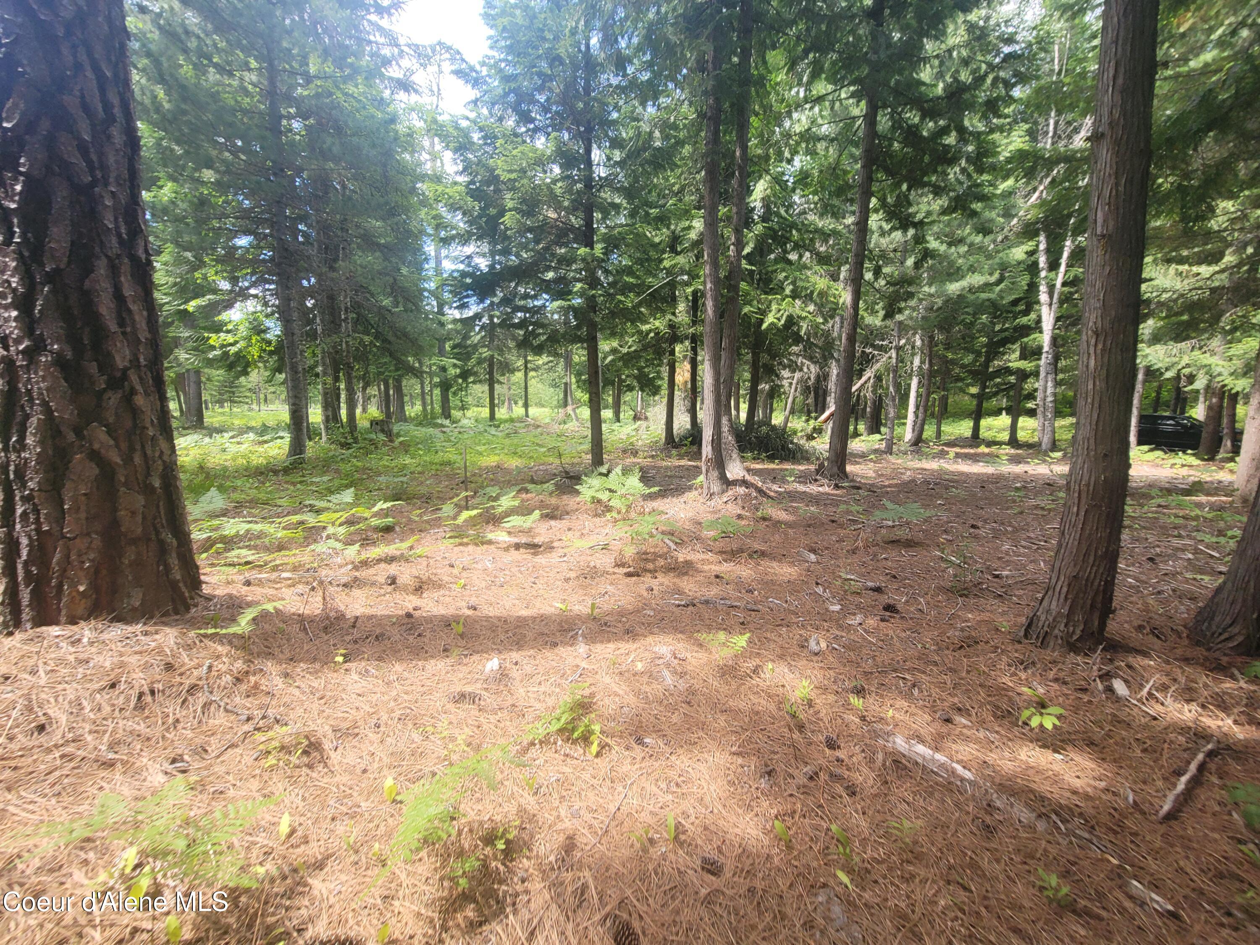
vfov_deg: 89.9
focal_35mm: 13
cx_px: 630
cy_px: 472
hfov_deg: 106.2
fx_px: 473
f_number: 2.2
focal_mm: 2.2
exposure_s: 1/154
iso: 64
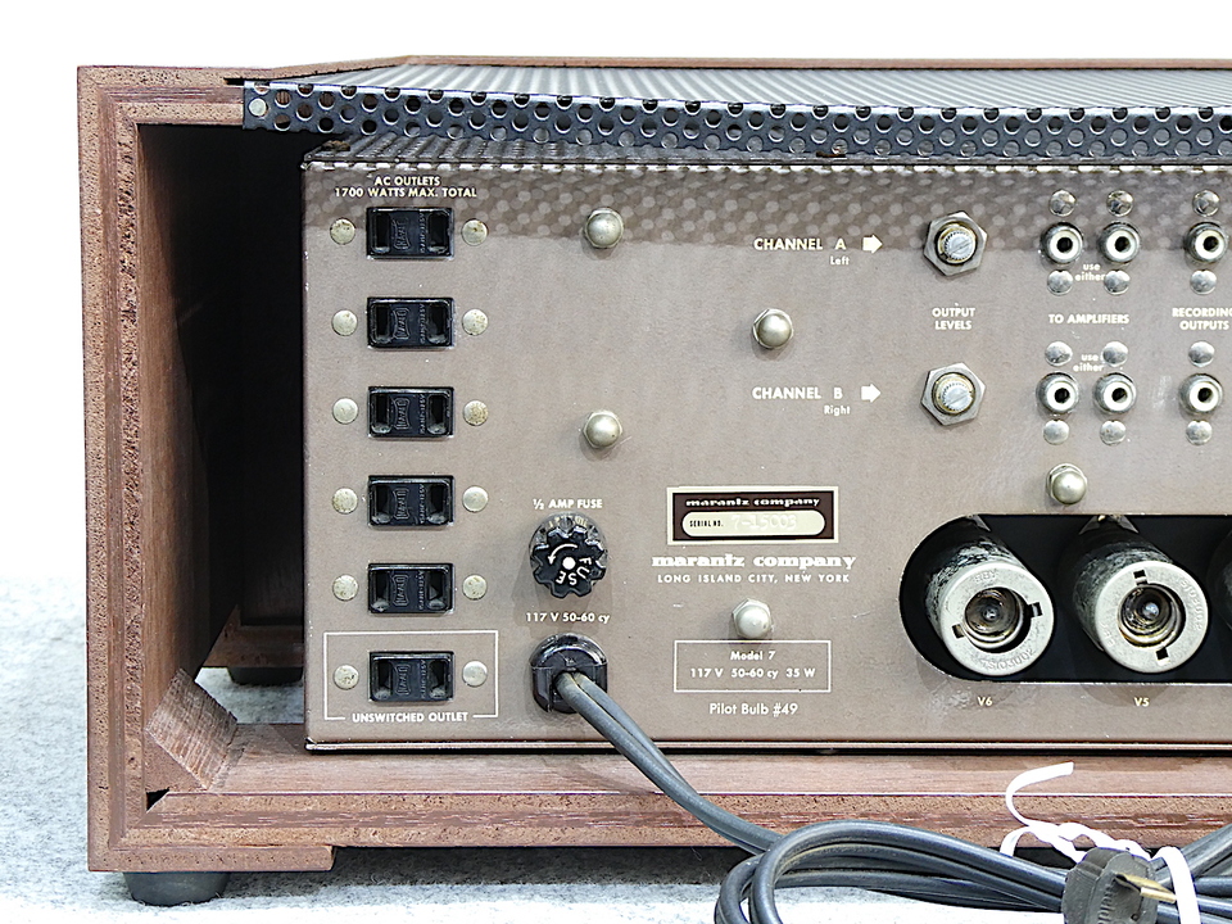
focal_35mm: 90
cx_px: 616
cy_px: 462
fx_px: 3203
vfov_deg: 16.4
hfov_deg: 21.8
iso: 200
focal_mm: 16.1
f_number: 4.9
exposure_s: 1/4
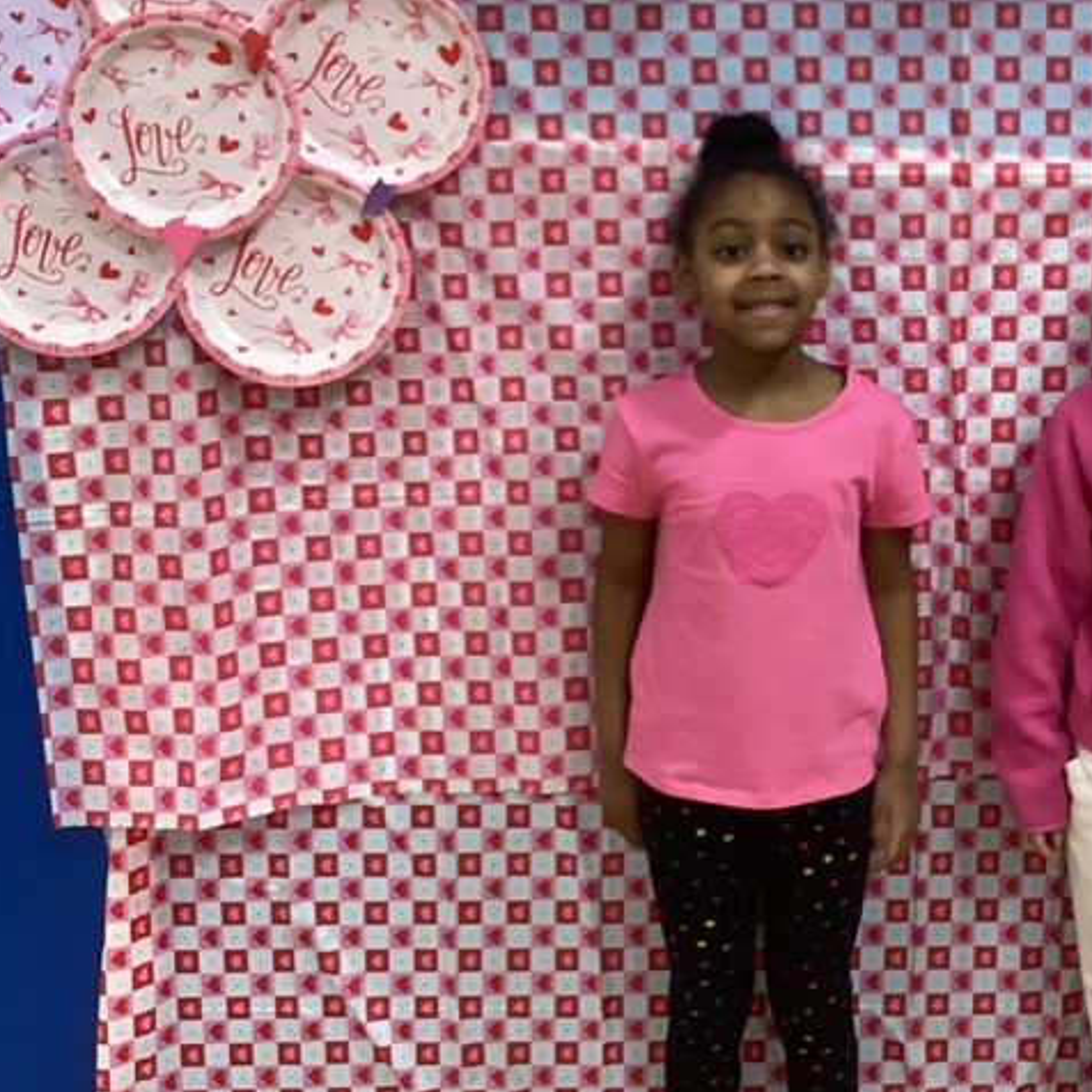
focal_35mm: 59
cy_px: 328
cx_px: 1009
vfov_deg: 28.8
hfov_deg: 27.9
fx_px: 2106
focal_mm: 3.3
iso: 160
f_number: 2.4
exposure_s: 1/50
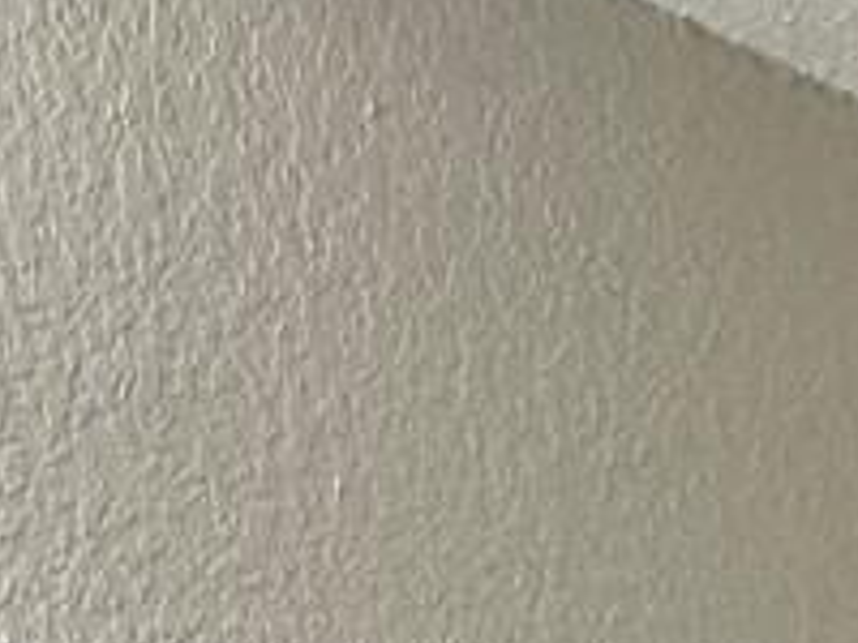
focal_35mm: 112
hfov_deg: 17.3
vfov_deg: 9.4
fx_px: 2776
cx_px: 103
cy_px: 2113
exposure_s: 1/120
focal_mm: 2.22
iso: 200
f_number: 2.2
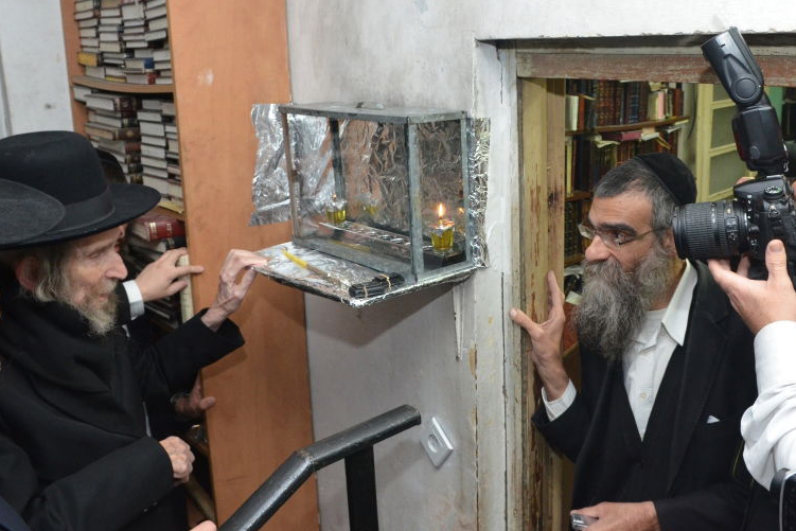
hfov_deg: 54.1
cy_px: 196
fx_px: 767
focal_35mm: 35
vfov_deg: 37.9
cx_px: 506
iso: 2000
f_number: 6.3
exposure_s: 1/125
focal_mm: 17
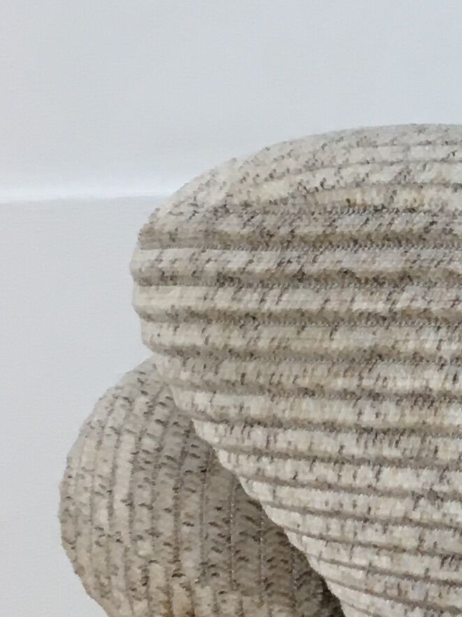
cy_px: 343
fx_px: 2350
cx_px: 975
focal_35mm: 132
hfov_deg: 10.2
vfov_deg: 14.9
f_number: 2.2
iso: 32
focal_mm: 4.15
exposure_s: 1/33
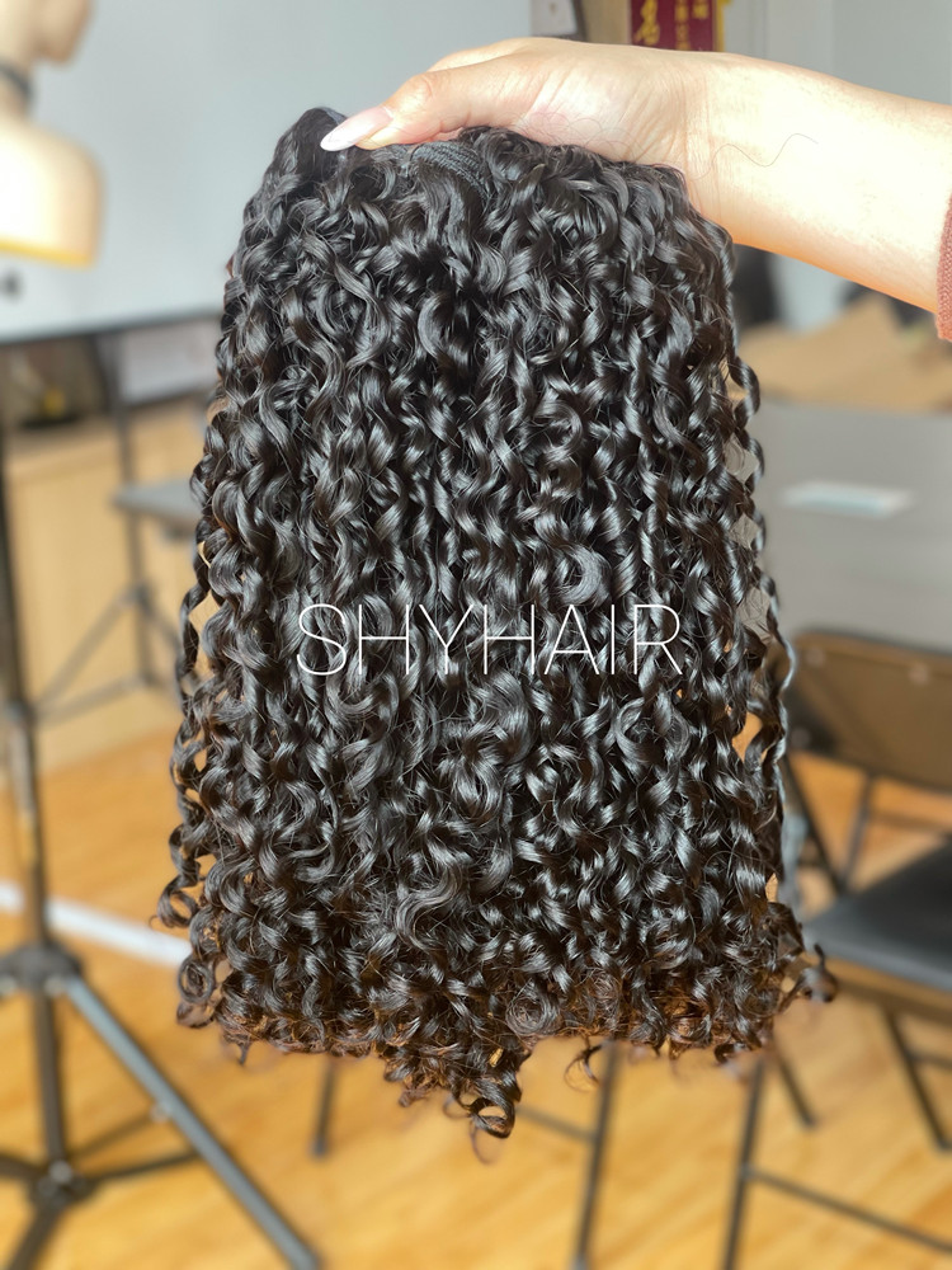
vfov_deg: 30.3
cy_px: 635
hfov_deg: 22.9
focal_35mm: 64
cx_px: 476
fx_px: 2347
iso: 40
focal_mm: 7.5
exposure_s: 1/121
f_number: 2.2
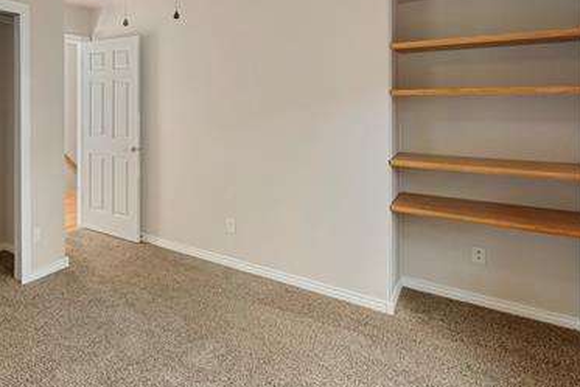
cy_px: 107
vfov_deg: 51.4
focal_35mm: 24
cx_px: 112
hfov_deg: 66.6
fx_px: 387
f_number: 8
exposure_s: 1/125
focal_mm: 14
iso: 1000
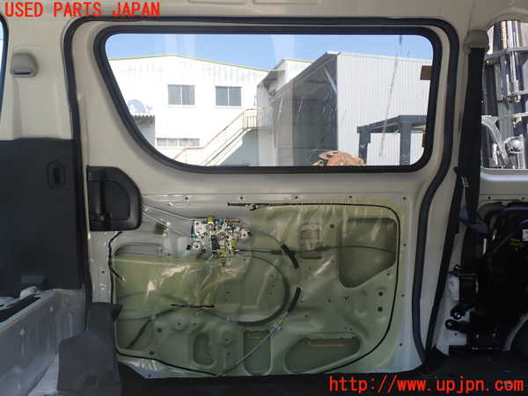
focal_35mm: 30
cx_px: 264
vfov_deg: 46.8
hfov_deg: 60.0
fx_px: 458
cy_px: 198
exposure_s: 1/160
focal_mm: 5.4
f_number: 3.2
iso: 100
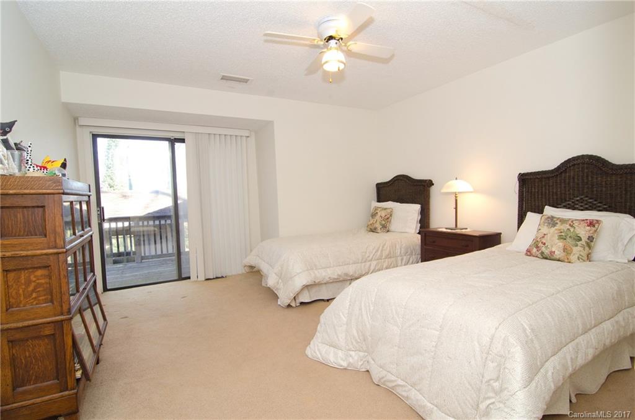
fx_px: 290
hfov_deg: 95.1
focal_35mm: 16
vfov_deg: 71.7
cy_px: 210
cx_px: 318
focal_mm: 11
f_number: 8
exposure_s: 1/60
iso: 1000
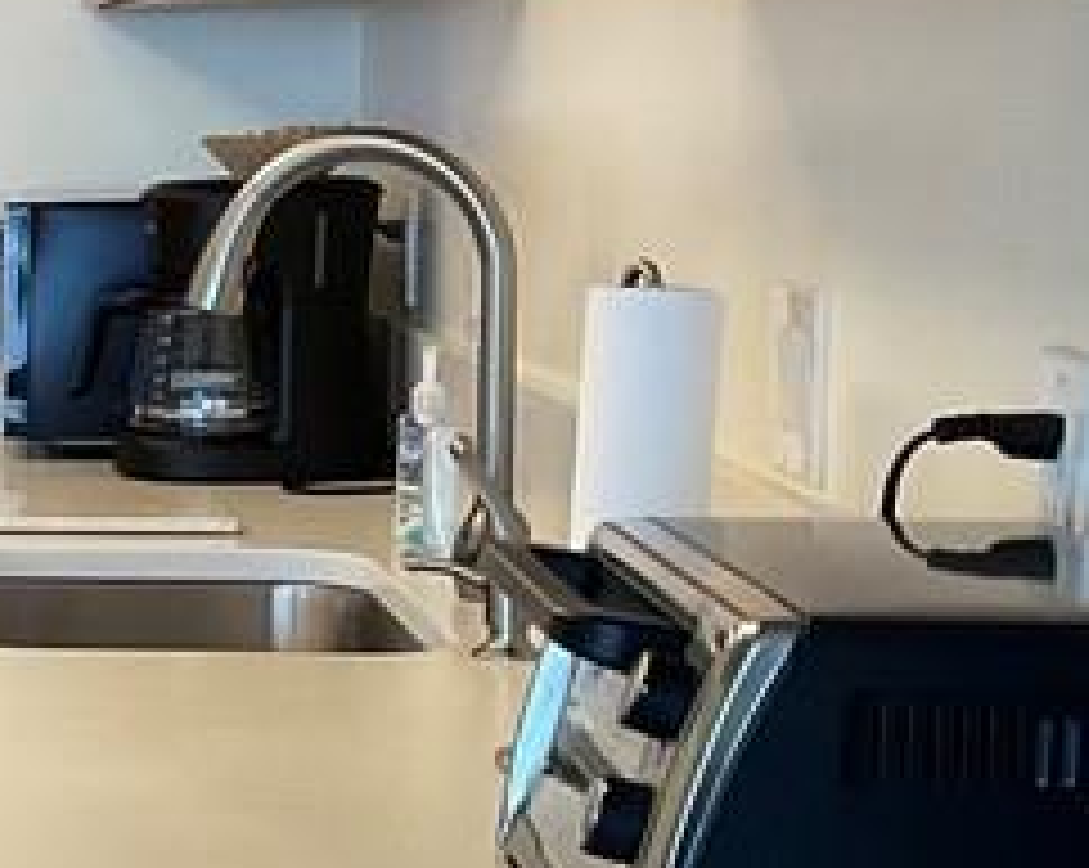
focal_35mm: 120
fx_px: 3863
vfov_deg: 12.8
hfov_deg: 13.8
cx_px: -1017
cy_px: 526
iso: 50
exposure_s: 1/60
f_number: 1.8
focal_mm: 3
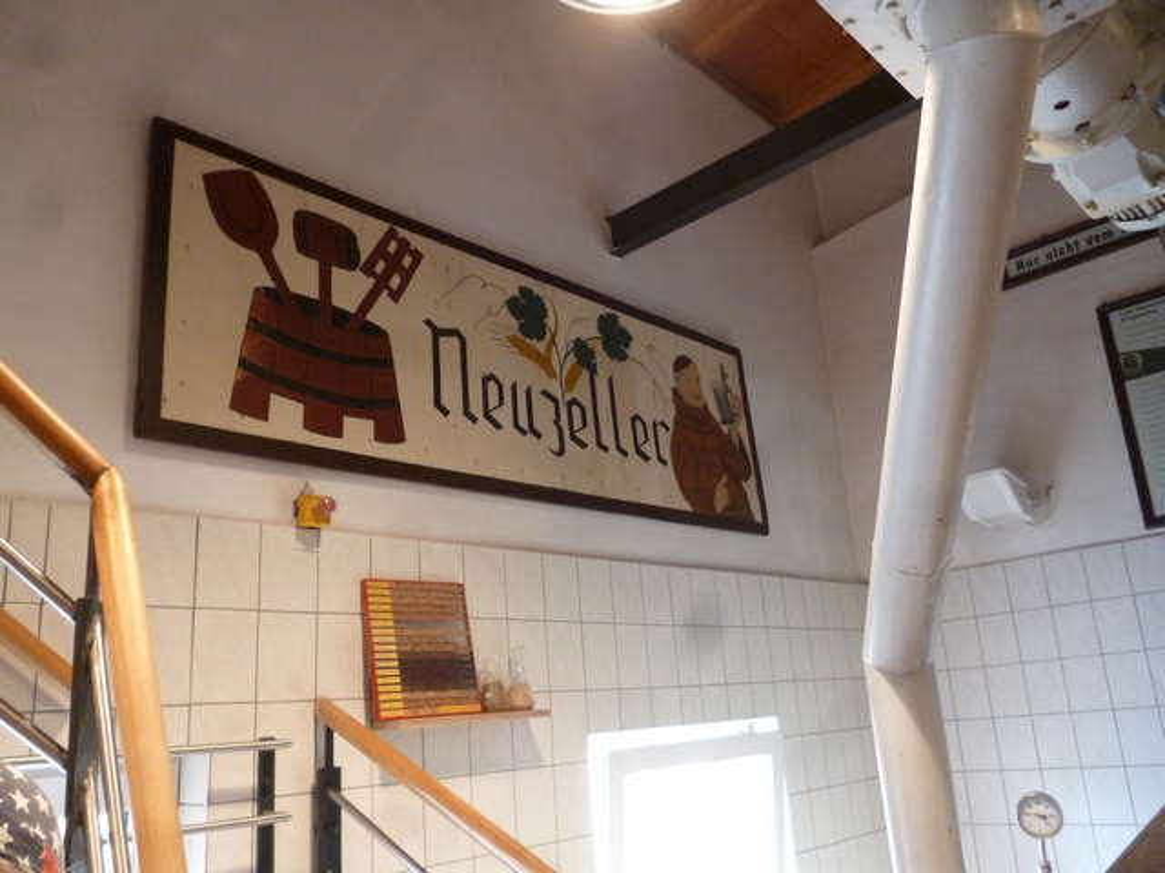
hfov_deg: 63.4
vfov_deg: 49.7
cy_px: 436
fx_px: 942
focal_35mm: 28
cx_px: 582
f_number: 3.1
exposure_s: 1/15
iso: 400
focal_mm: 5
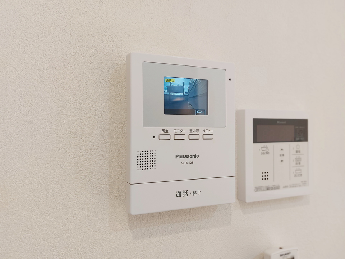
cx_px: 172
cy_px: 130
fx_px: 239
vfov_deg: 56.8
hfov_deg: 71.6
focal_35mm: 24
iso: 25
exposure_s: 1/30
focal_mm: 5.23
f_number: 1.8
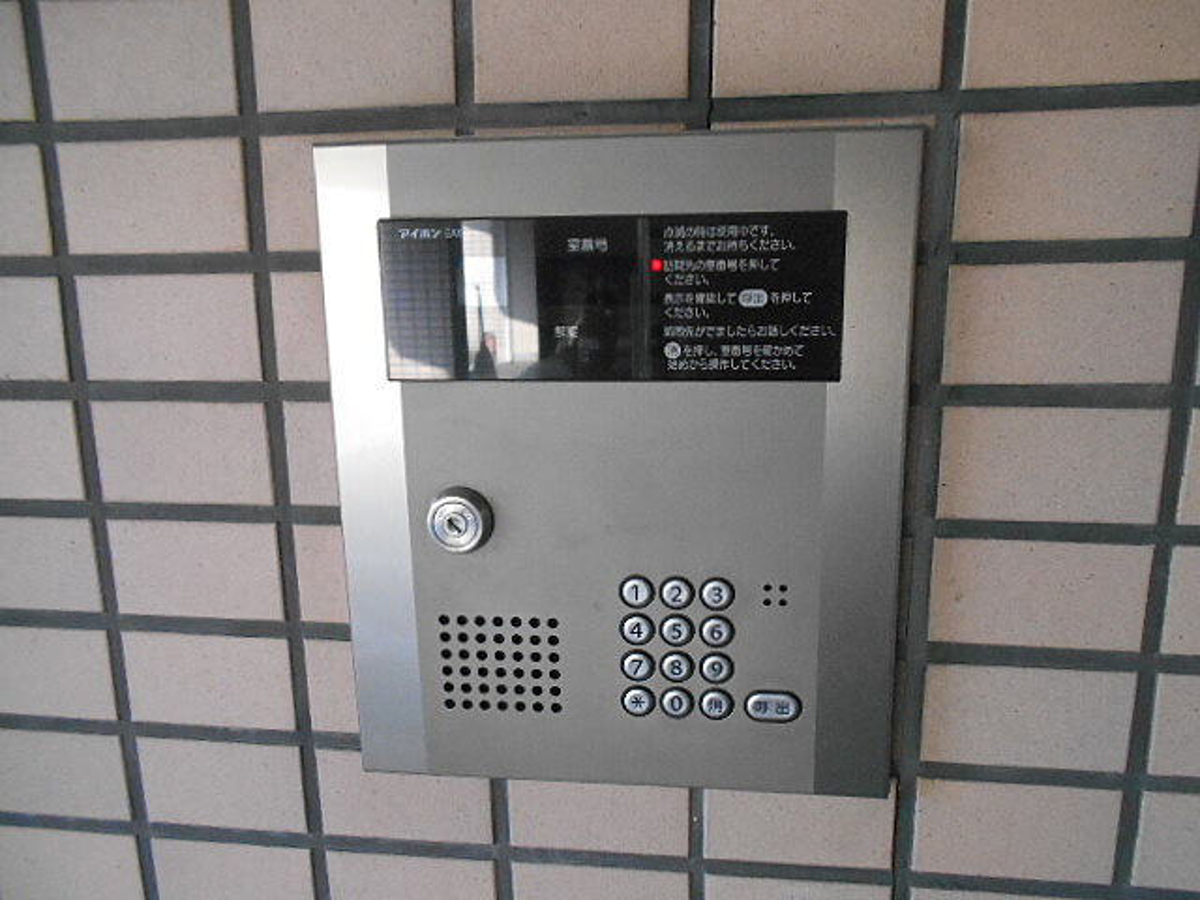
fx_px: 901
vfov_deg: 53.1
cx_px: 600
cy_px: 450
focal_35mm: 26
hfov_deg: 67.3
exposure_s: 1/125
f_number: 3.2
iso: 800
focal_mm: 4.6
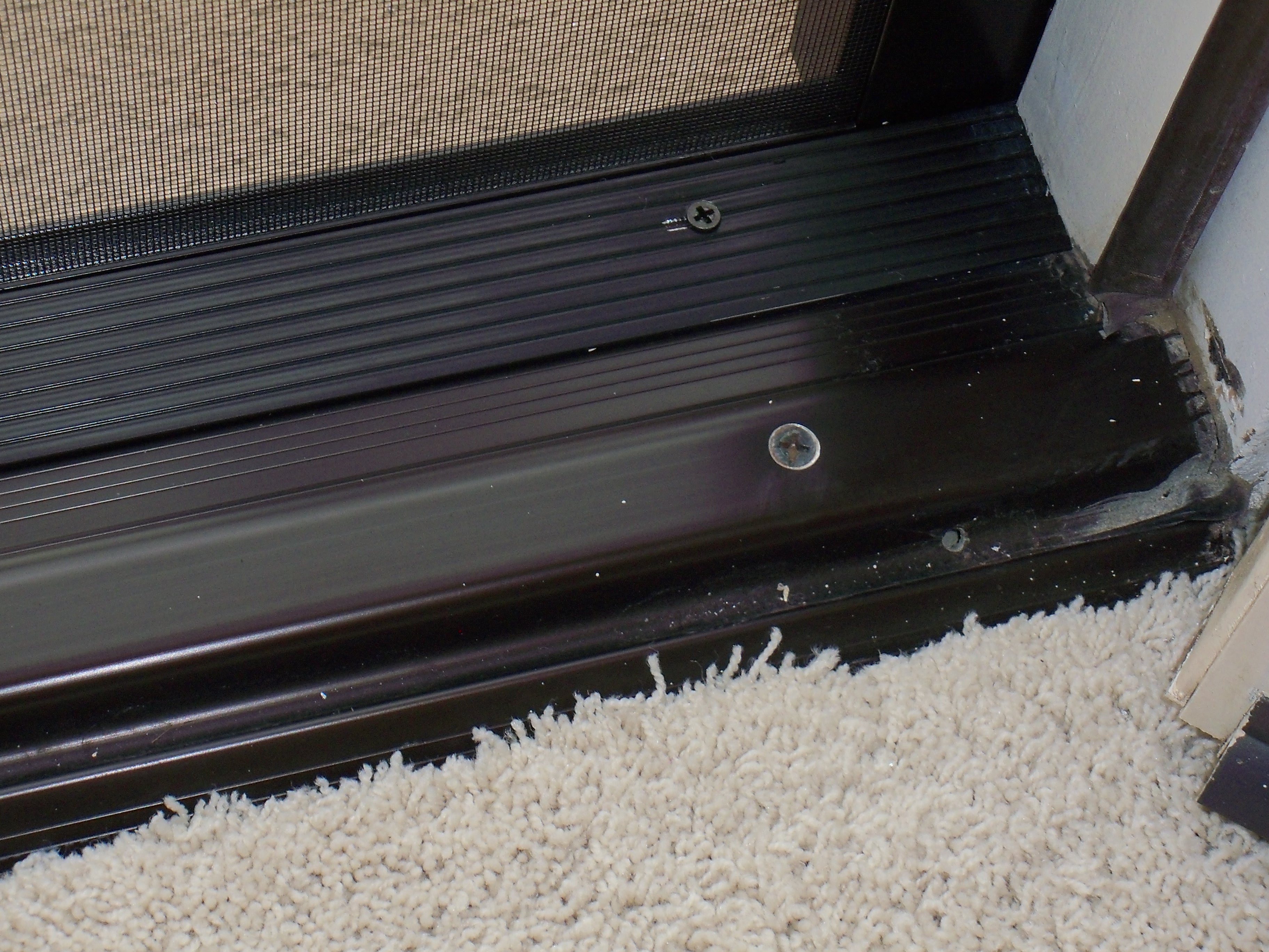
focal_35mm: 80
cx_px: 634
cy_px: 476
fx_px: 2933
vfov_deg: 18.4
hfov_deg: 24.4
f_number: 4.9
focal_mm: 14.2
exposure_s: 1/100
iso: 200
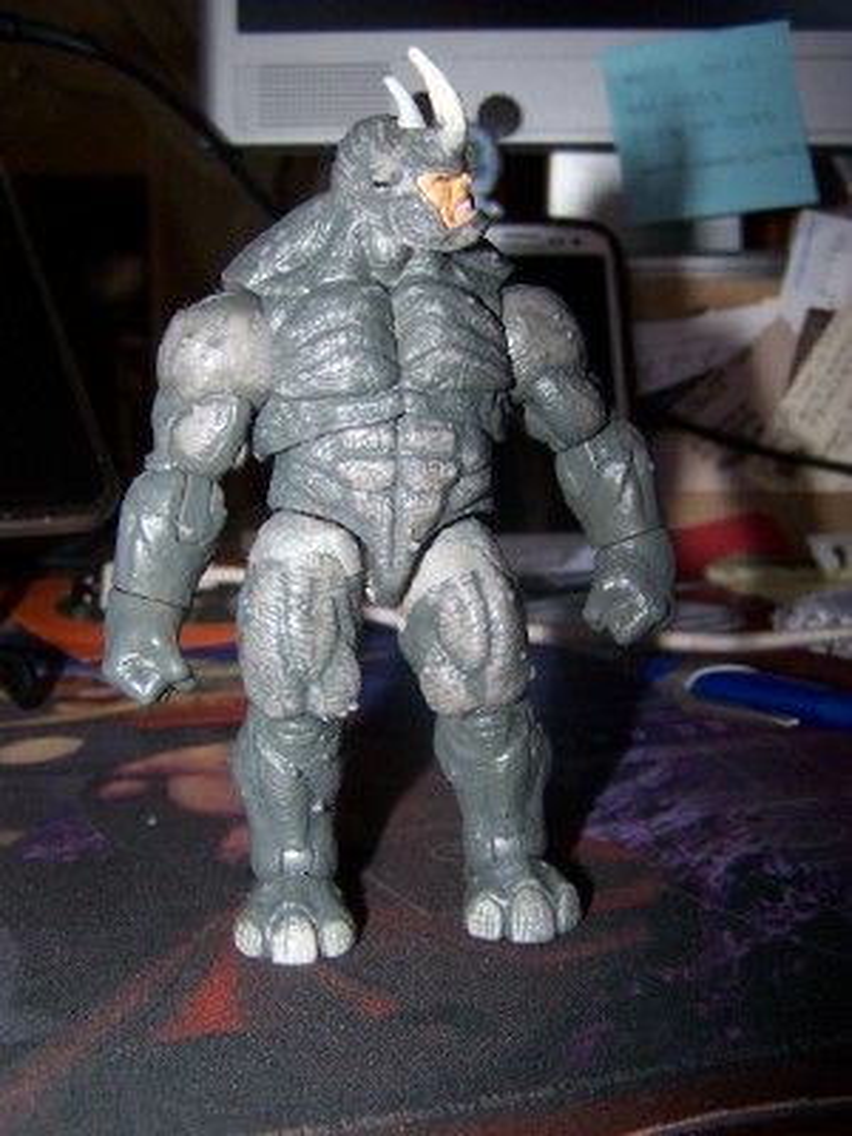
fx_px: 1247
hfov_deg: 37.7
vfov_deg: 49.0
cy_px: 568
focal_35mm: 38
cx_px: 426
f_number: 2.8
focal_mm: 6.3
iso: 140
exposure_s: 1/60
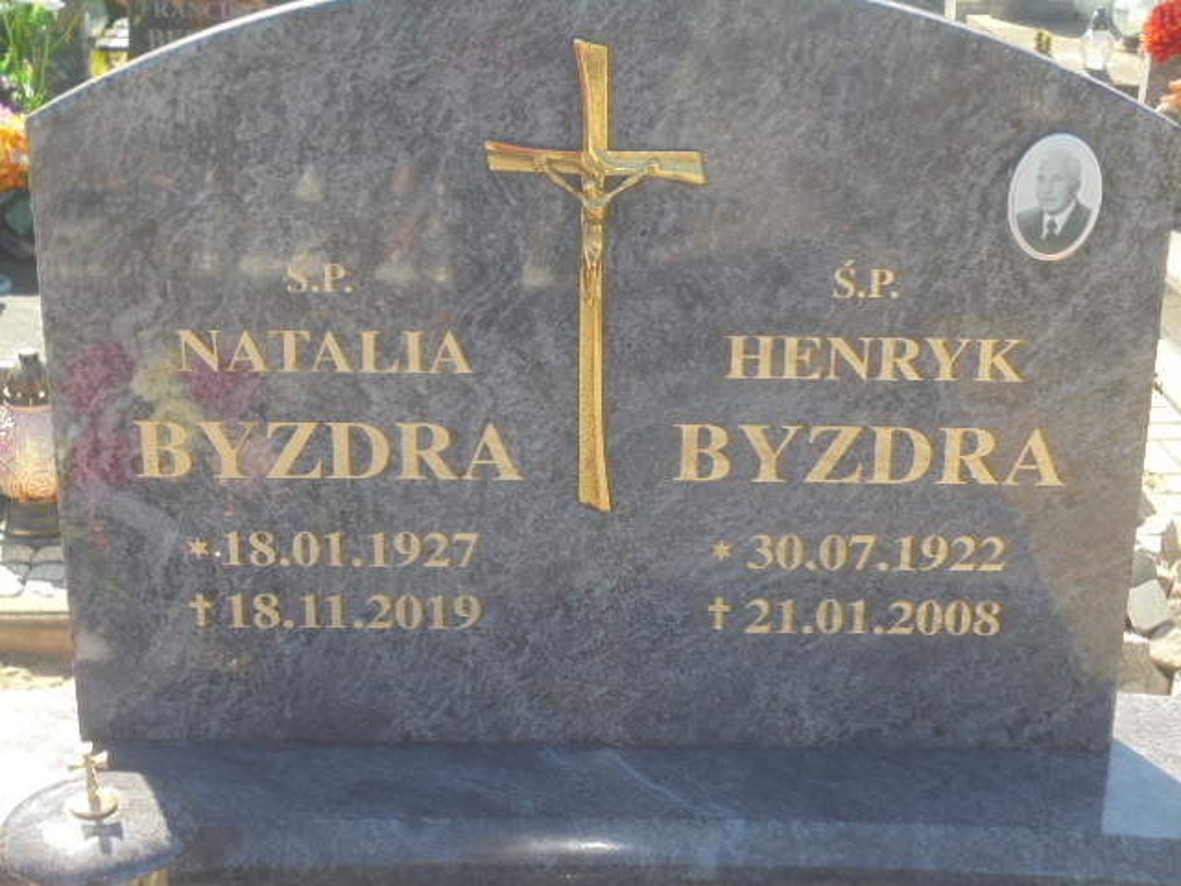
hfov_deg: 34.3
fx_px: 1911
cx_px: 590
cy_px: 443
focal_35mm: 56
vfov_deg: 26.1
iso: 100
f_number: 5.2
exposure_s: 1/125
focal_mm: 10.1
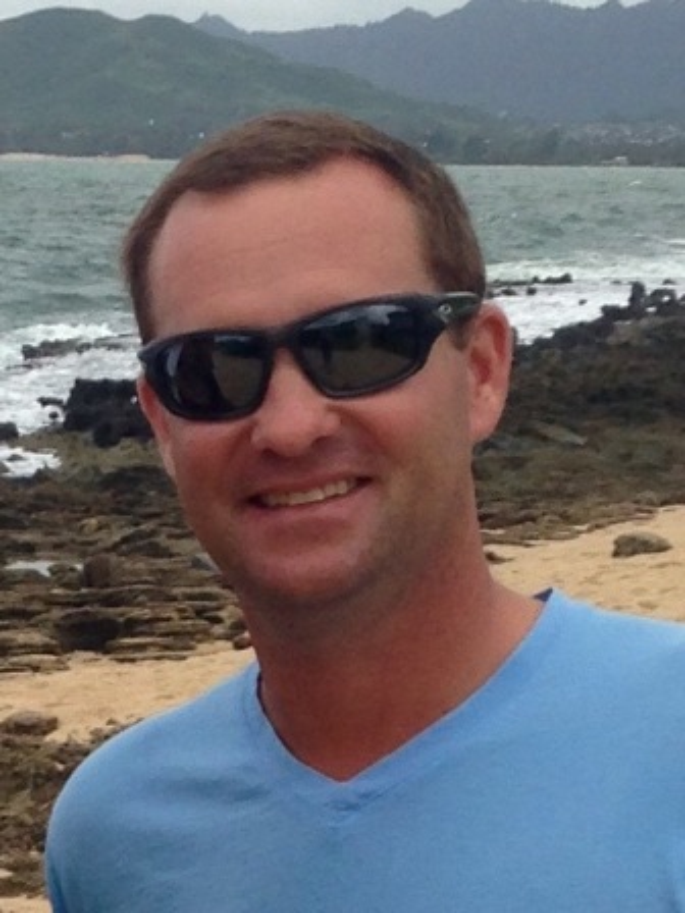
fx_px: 871
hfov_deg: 42.9
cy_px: 456
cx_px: 342
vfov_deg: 55.4
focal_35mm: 33
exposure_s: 1/516
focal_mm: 4.12
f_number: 2.4
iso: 50
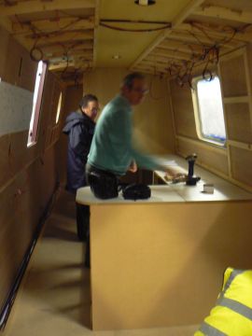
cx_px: 126
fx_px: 349
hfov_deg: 39.7
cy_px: 168
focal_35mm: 36
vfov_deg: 51.4
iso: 200
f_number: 2.8
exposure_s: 1/5
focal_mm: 6
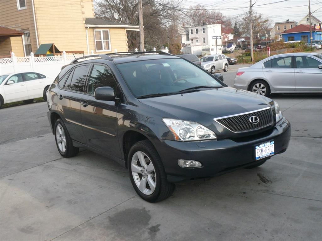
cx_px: 161
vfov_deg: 36.8
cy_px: 120
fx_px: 363
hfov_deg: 47.9
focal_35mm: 39
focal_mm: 6.4
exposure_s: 1/320
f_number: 3.2
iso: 100
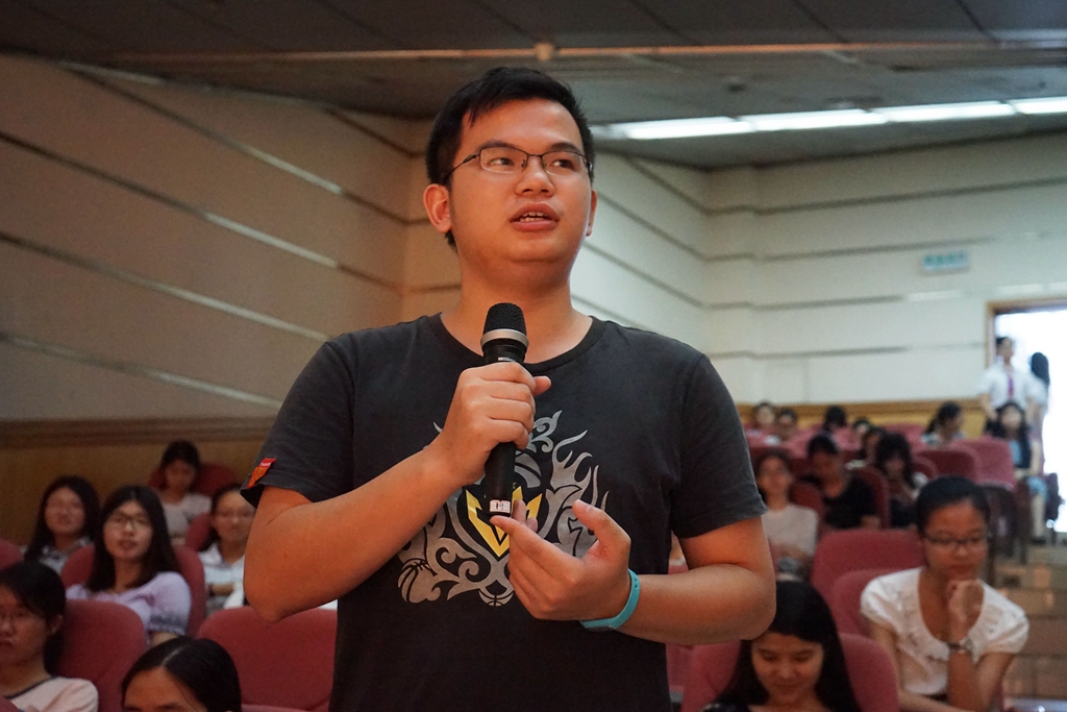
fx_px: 1275
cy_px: 356
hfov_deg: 45.4
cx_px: 534
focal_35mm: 43
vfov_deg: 31.2
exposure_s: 1/125
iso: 10000
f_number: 4.5
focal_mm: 43
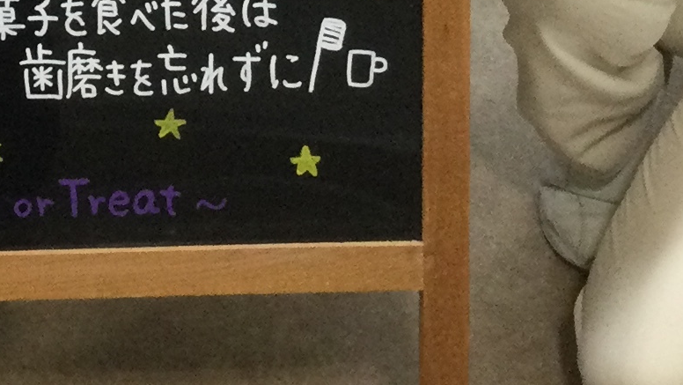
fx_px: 2572
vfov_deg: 7.9
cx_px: 111
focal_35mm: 142
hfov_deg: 15.0
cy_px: -577
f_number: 2.4
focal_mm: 3.3
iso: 100
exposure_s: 1/30
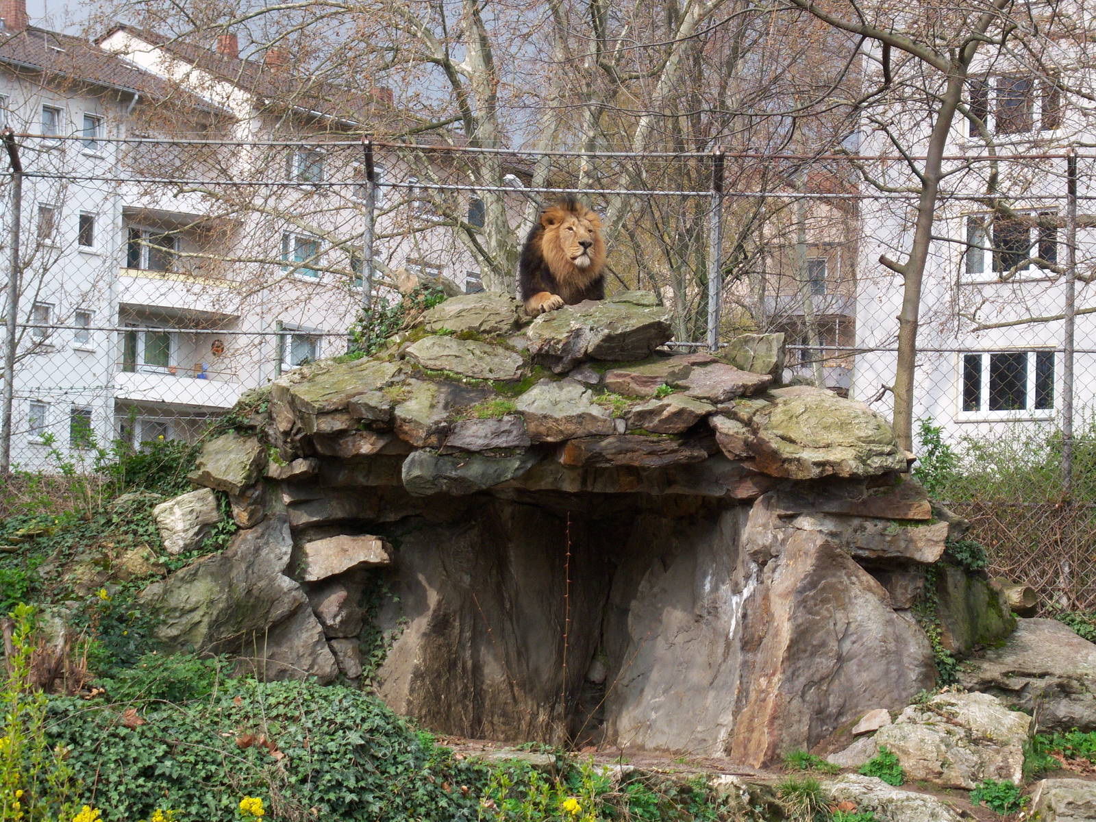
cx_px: 548
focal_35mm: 108
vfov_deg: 13.7
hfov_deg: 18.2
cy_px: 411
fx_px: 3419
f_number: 4.9
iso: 80
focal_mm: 22.5
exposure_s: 1/125
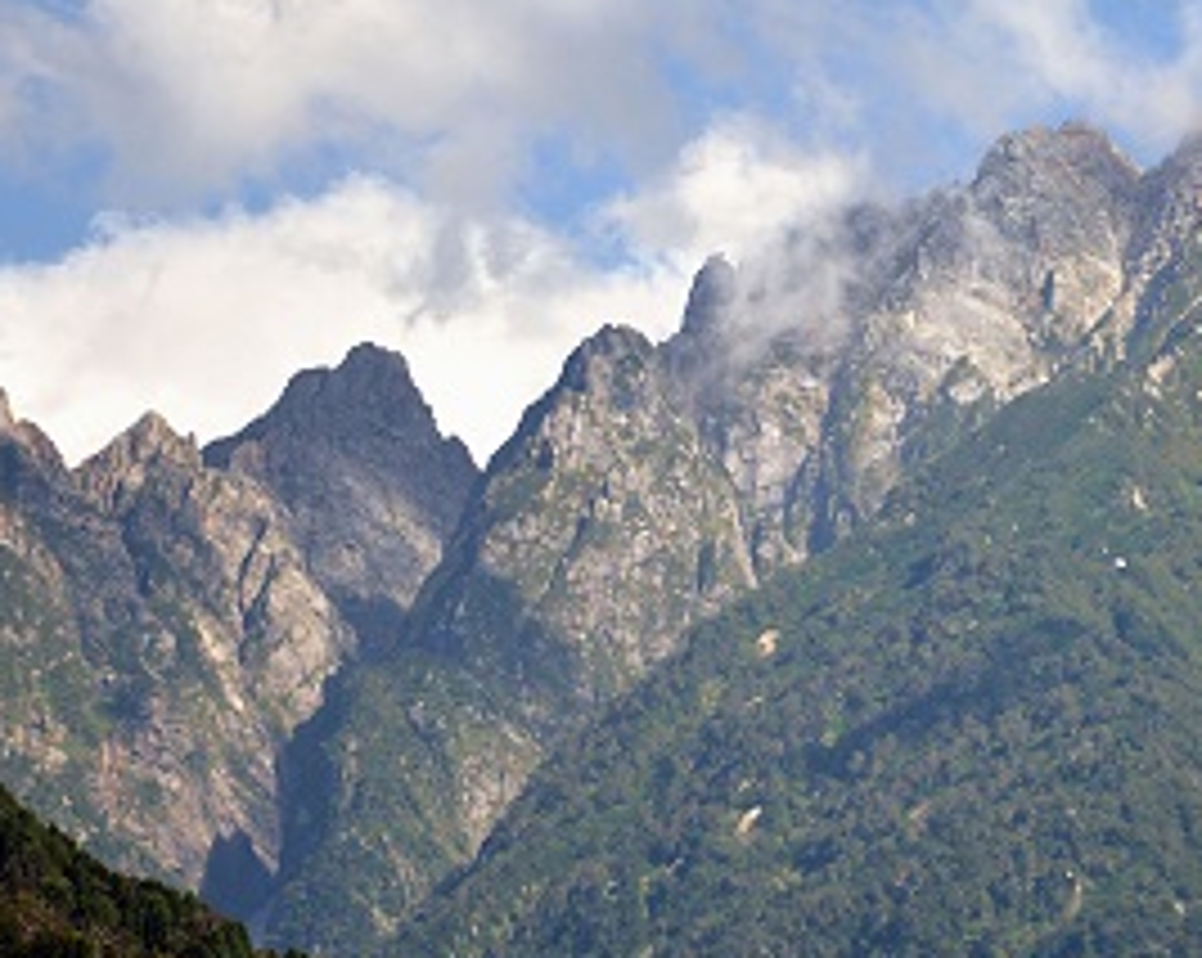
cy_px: 418
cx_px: 1053
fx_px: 14996
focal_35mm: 422
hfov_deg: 4.6
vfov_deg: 3.7
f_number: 2.8
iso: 100
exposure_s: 1/800
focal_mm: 200
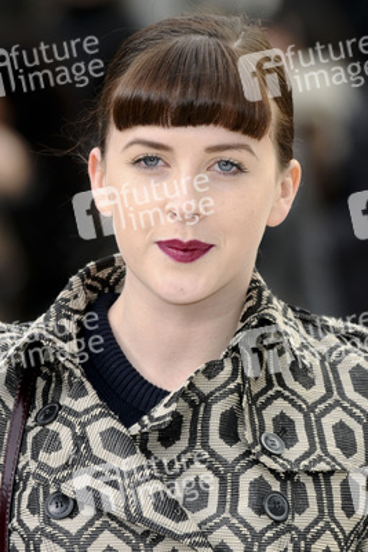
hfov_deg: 4.6
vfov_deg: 6.9
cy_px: 276
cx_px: 184
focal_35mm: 300
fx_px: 4596
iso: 320
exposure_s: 1/250
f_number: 5
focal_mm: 200
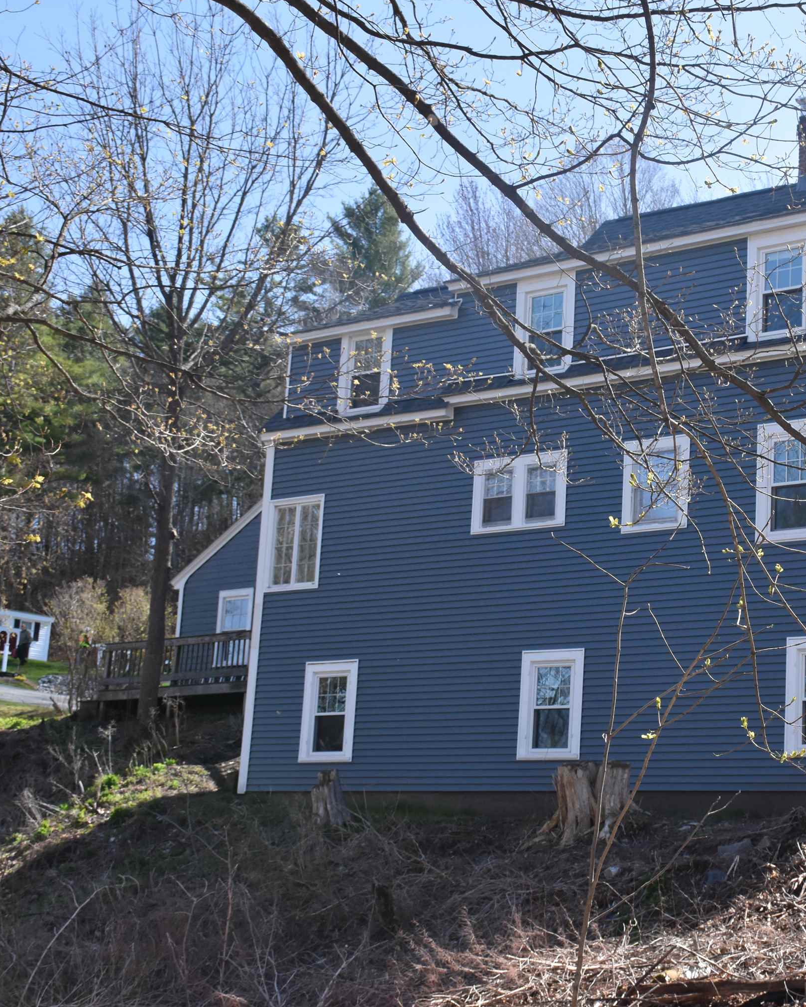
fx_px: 1720
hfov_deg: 25.9
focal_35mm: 58
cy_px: 498
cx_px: 634
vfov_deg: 32.6
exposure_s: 1/320
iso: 800
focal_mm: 27
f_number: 8
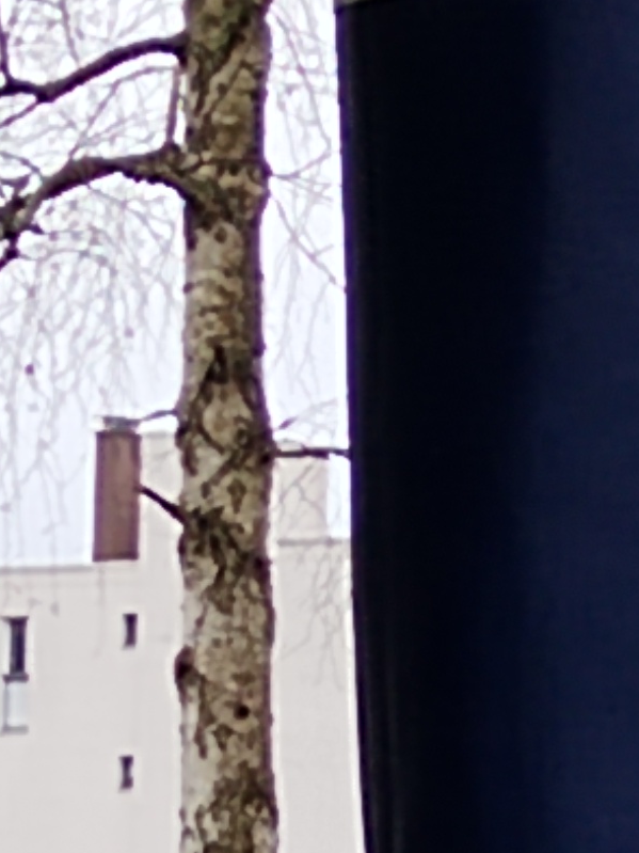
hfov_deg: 4.8
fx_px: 7386
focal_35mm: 300
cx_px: 1572
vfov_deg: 6.5
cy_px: 1159
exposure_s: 1/100
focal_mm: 4.75
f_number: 1.8
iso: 171
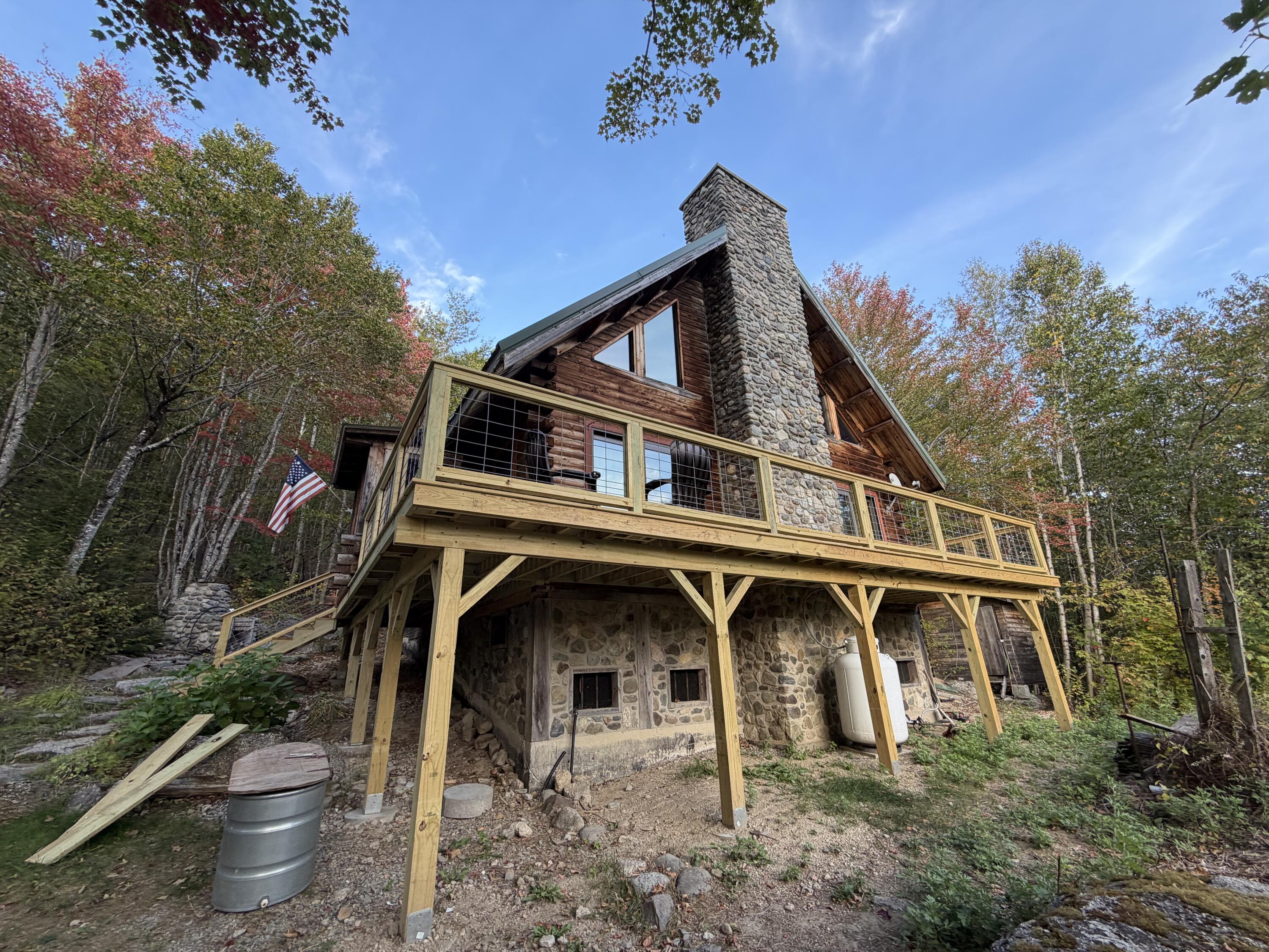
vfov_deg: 85.7
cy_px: 476
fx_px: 513
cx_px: 634
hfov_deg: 102.1
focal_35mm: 14
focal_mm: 2.22
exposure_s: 1/150
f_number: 2.2
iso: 40
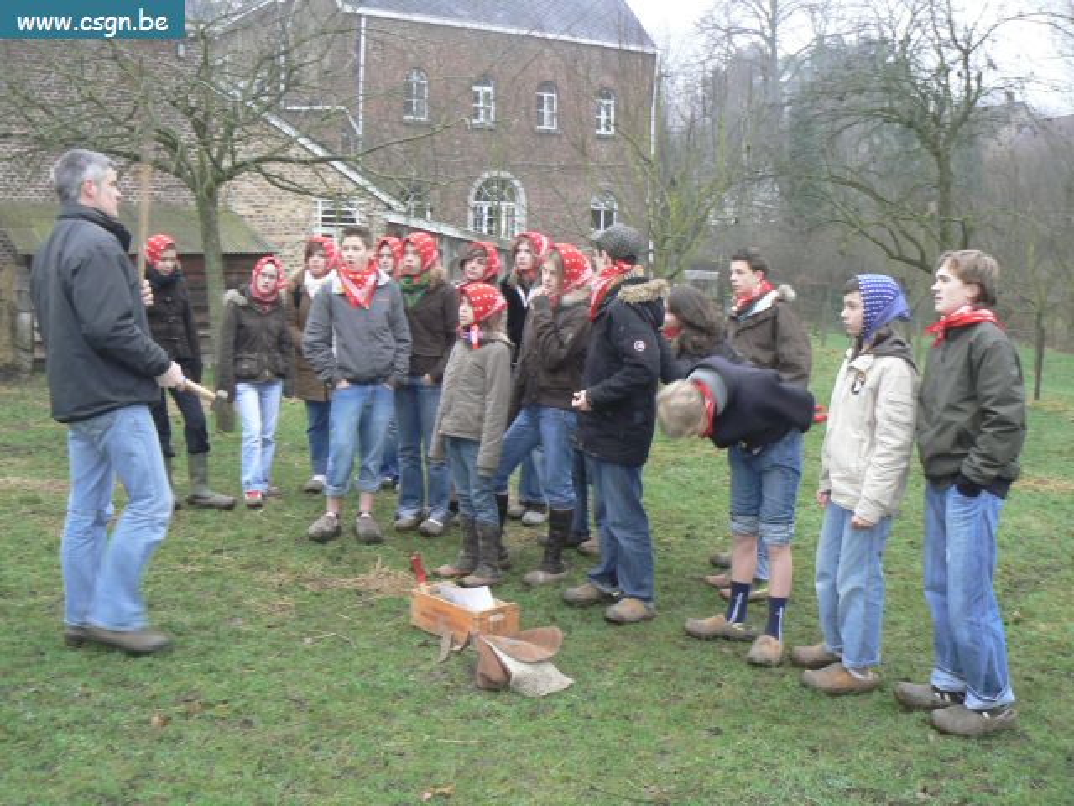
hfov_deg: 51.4
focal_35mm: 36
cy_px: 403
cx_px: 537
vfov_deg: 39.7
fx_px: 1117
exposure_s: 1/30
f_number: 2.8
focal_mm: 6
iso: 100
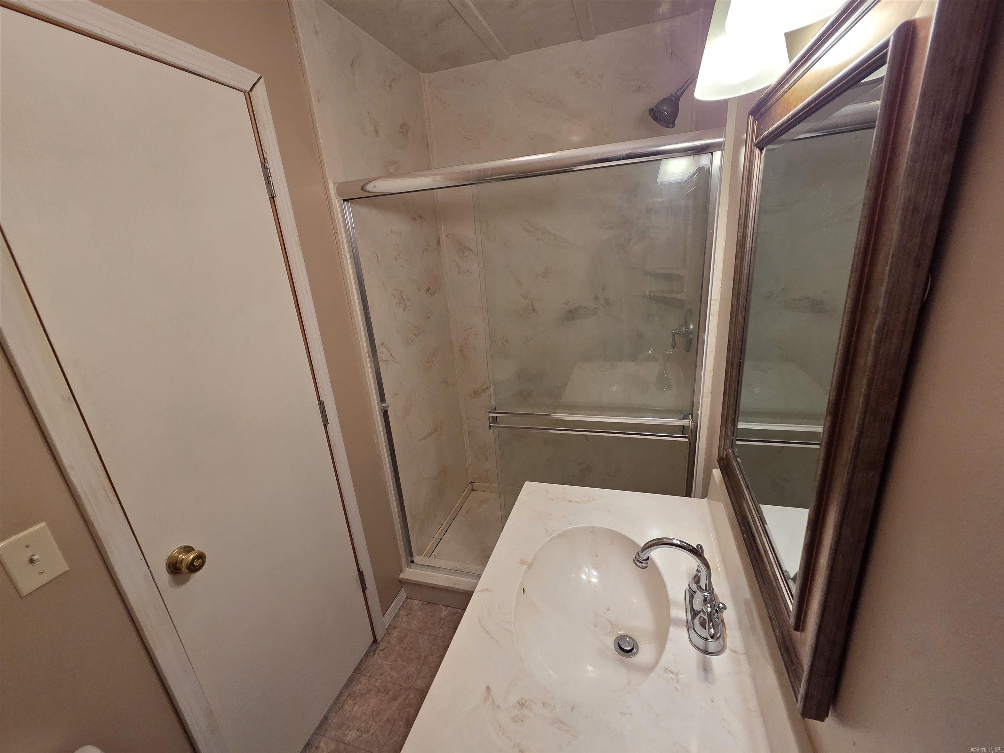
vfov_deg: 89.9
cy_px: 376
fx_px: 377
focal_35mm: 13
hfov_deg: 106.2
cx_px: 502
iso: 160
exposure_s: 1/120
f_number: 2.2
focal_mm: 2.2
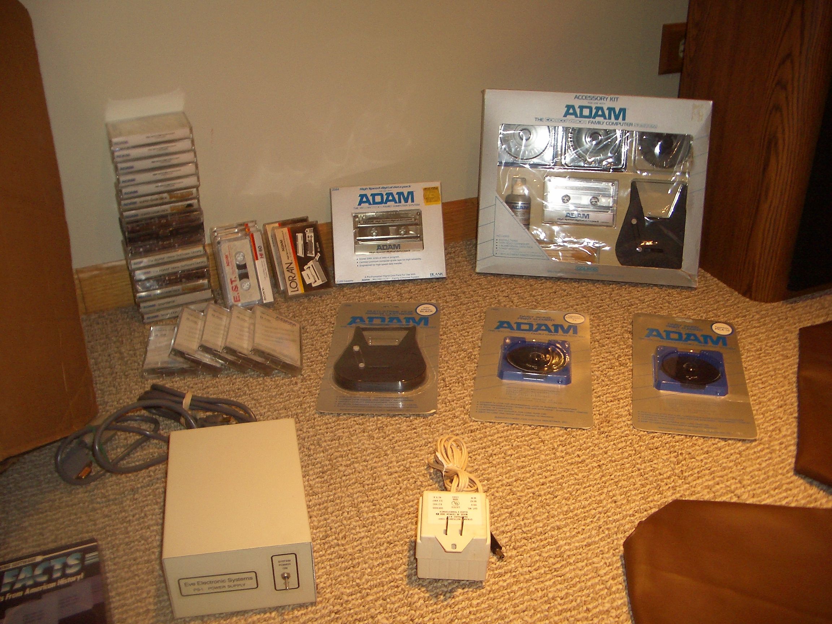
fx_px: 841
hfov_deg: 52.6
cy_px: 312
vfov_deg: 40.7
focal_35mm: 35
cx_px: 416
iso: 100
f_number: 2.6
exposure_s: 1/60
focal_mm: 5.8
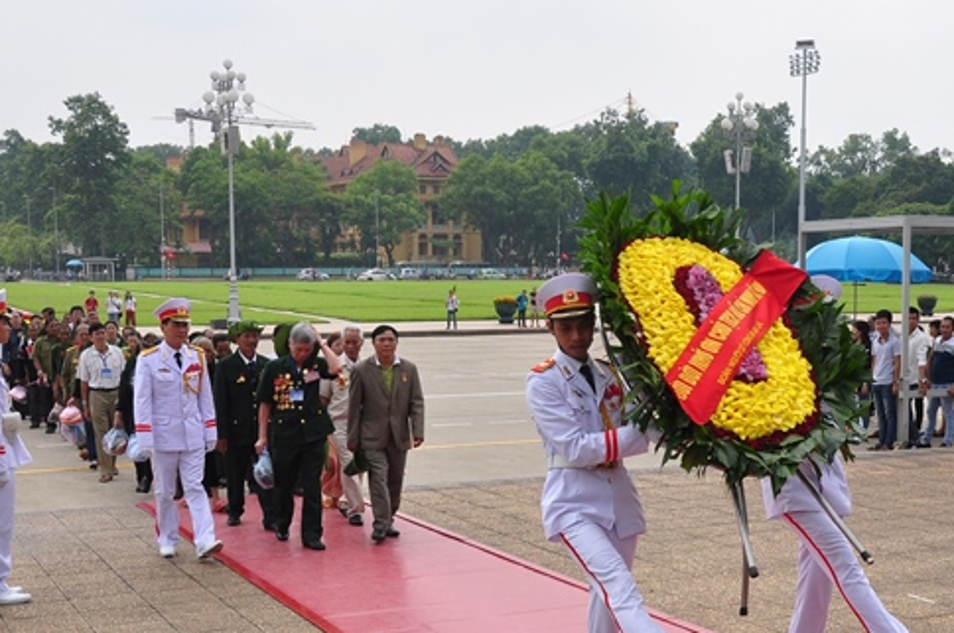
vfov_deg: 24.0
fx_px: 1482
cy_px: 428
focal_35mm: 56
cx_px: 575
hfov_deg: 35.6
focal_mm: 24
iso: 400
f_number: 11
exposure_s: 1/500
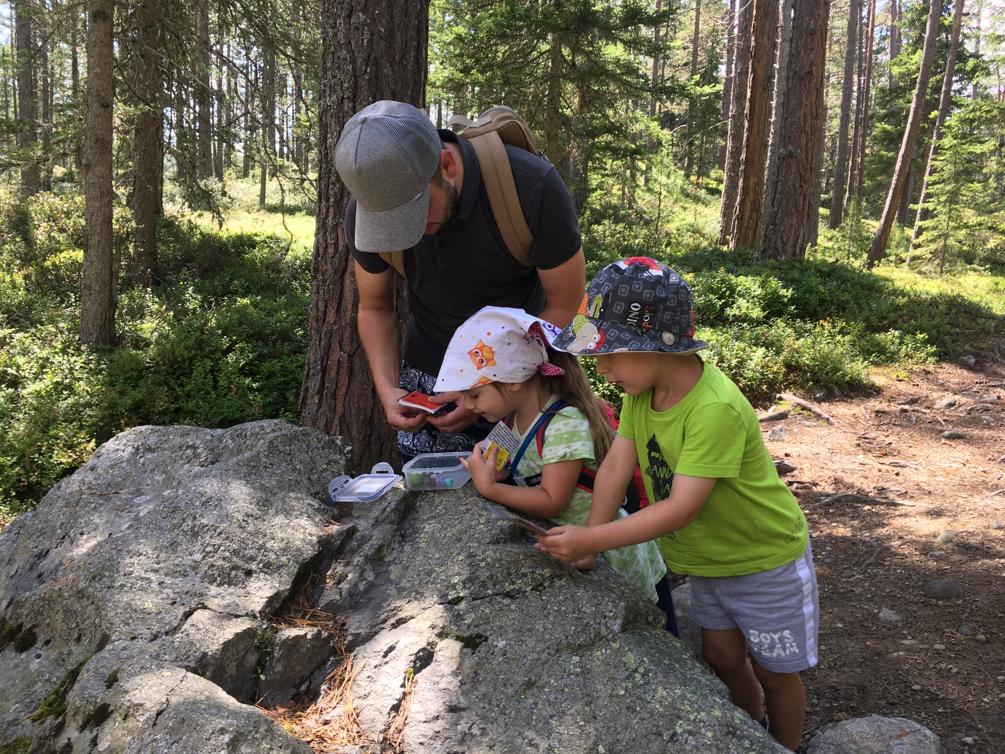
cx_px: 502
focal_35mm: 29
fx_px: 842
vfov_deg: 48.2
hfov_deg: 61.7
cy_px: 377
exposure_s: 1/100
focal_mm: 4.15
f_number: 2.2
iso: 25
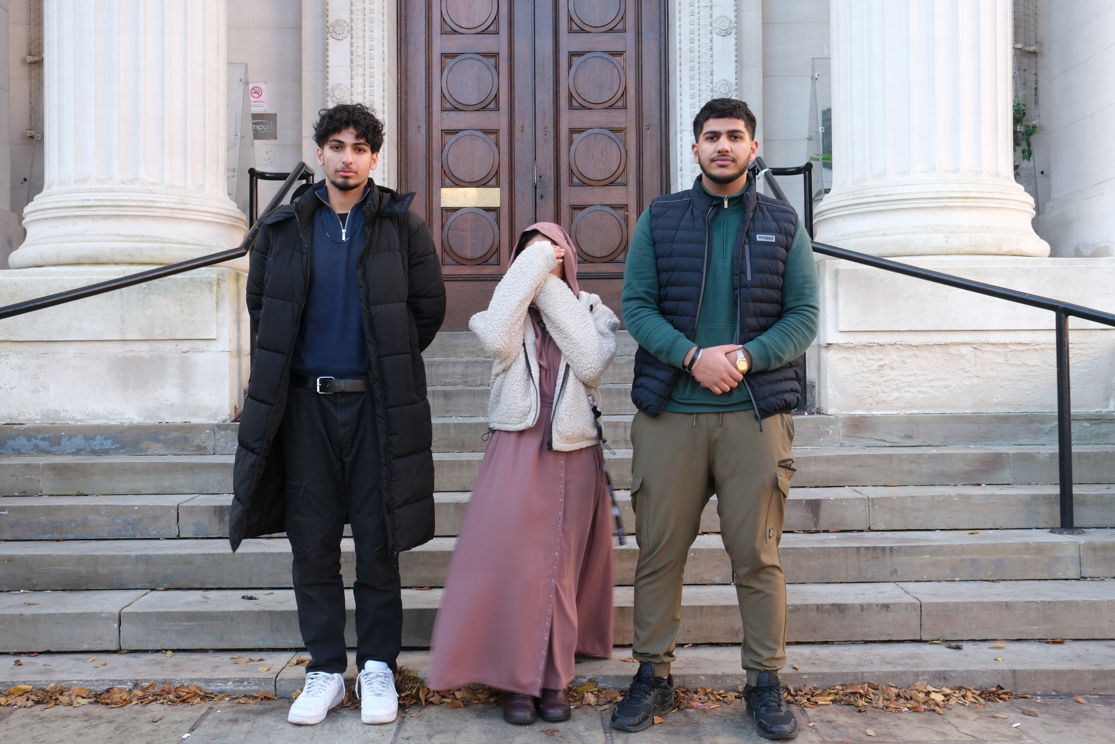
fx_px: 1115
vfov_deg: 36.9
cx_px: 558
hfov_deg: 53.1
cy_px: 372
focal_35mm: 36
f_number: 13
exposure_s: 1/6
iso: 160
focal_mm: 24.3
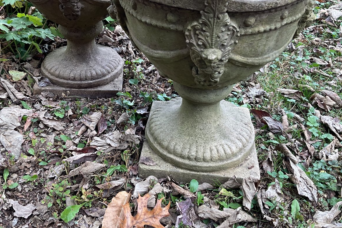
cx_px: 157
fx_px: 370
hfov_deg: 49.5
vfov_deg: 33.7
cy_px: 67
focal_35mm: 39
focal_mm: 3
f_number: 1.8
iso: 25
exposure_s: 1/120
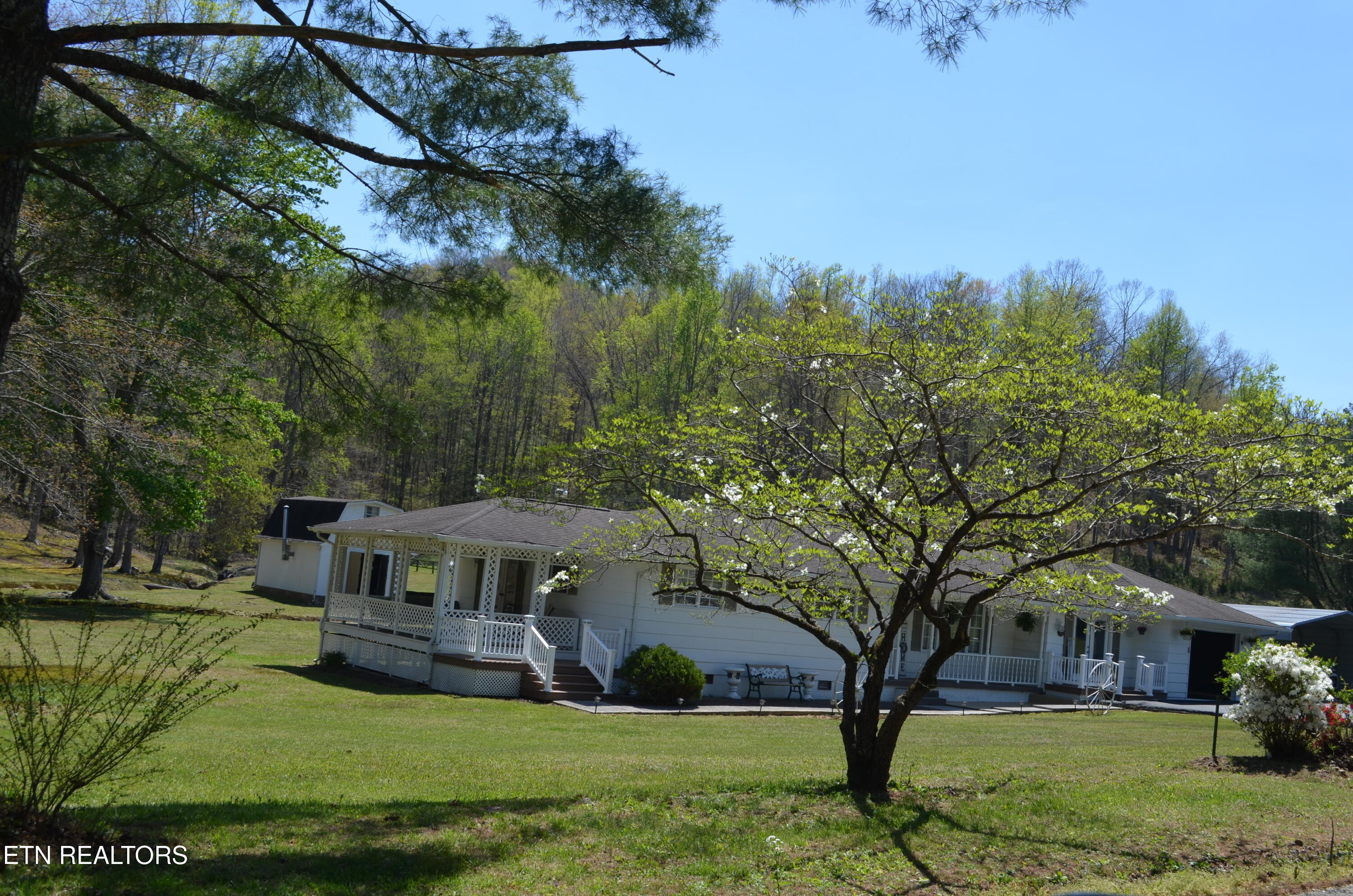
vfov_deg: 36.7
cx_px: 676
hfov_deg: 53.2
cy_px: 448
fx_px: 1350
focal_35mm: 36
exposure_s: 1/250
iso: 140
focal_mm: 24
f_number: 8
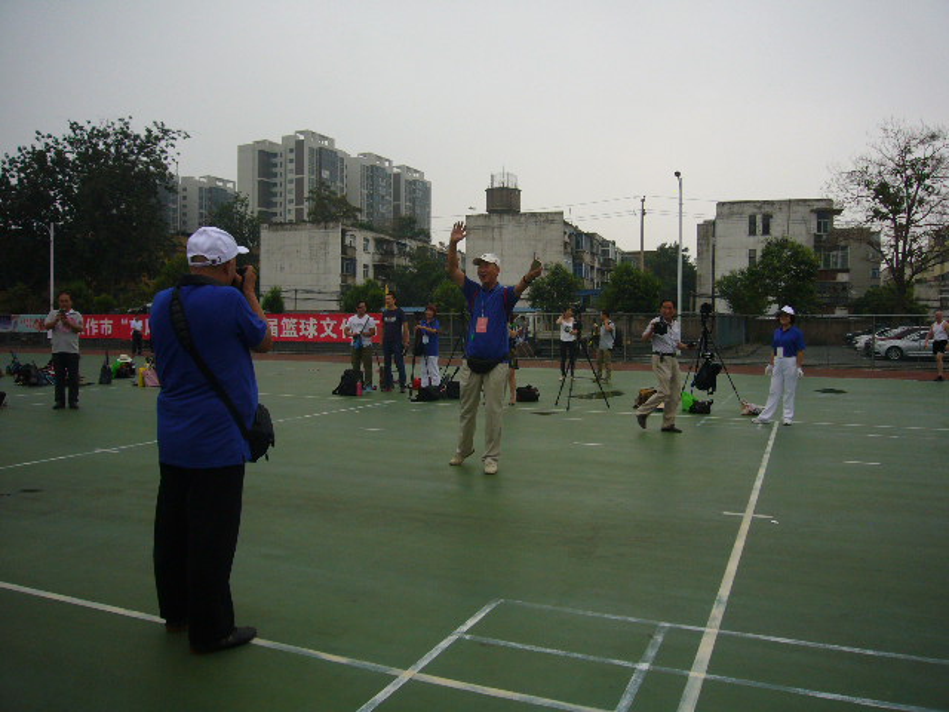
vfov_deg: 49.7
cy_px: 356
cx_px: 474
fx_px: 768
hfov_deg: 63.4
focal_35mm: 28
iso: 80
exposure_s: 1/200
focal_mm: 4.6
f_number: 5.6
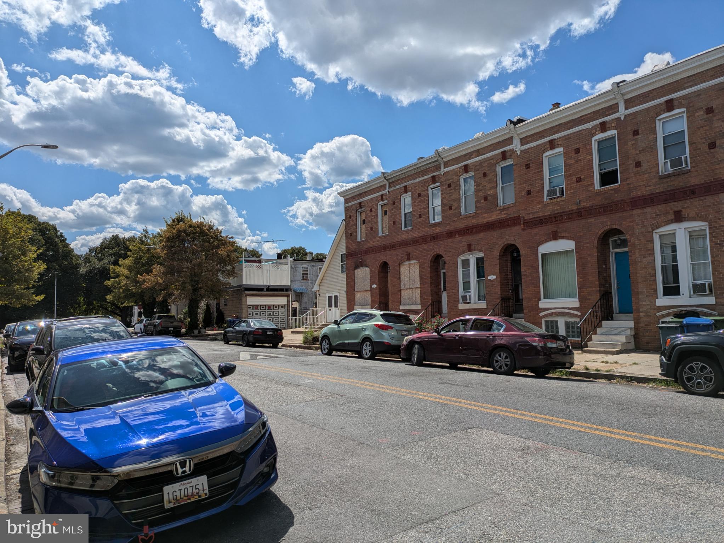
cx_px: 362
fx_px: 523
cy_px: 272
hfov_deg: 69.4
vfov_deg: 54.9
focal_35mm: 25
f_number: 1.89
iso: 44
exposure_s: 1/5917
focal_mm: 5.43
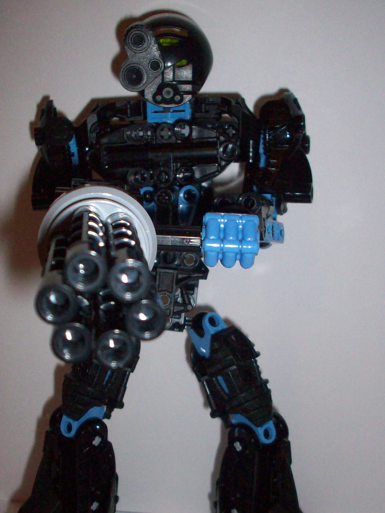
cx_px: 186
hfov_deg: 28.0
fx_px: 771
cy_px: 312
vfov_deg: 36.7
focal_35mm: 52
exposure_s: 1/64
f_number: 2.8
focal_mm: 6.2
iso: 160
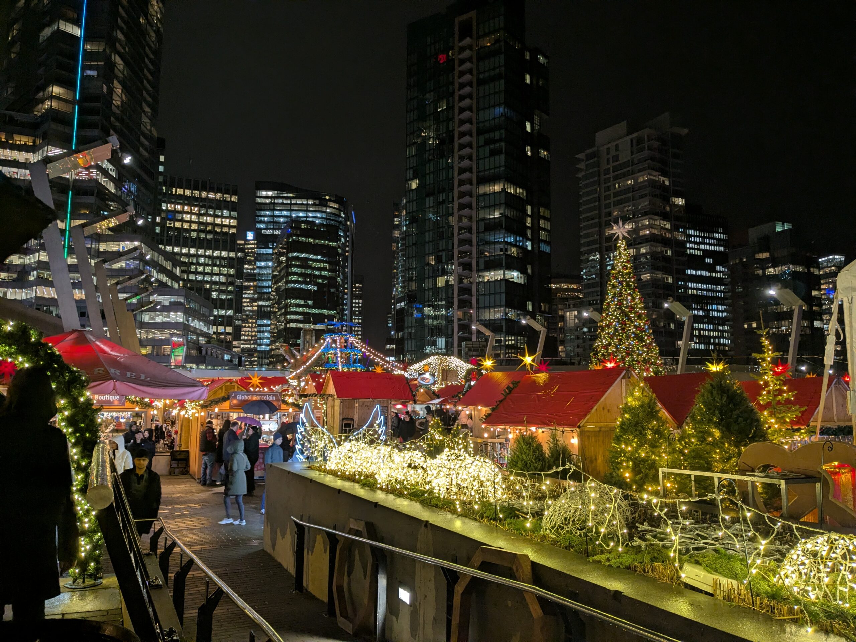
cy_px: 321
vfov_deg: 51.4
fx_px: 668
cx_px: 428
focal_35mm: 27
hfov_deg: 65.3
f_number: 1.73
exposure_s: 1/60
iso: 189
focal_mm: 4.38
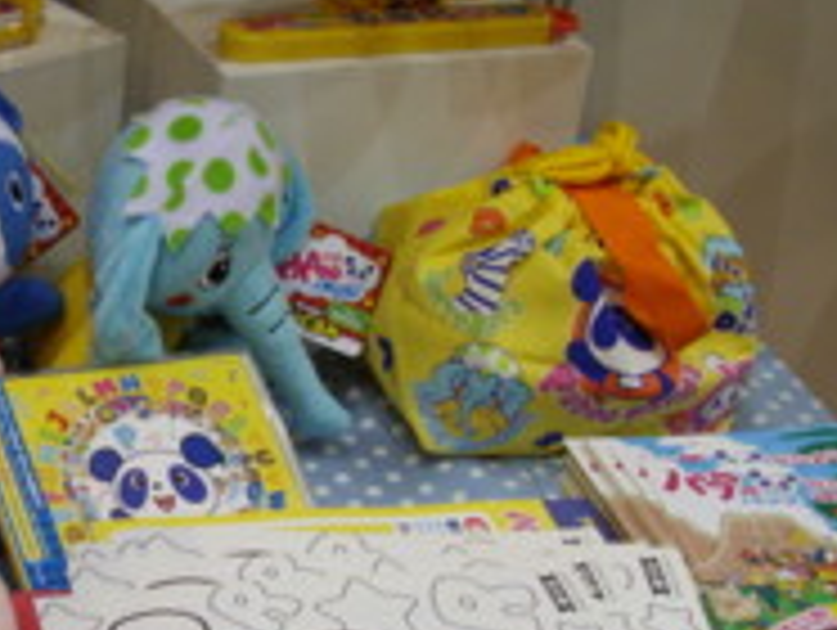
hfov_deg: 21.8
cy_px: 414
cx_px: 27
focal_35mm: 87
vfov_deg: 17.0
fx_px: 2106
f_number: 2.7
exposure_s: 1/60
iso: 160
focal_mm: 6
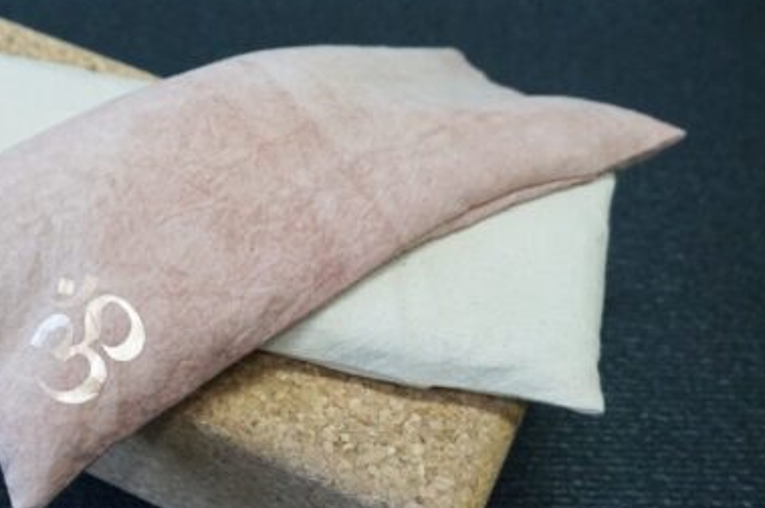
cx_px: 204
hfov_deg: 34.4
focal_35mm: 57
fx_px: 1210
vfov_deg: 23.7
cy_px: 279
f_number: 4.5
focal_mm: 24
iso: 1600
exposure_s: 1/160
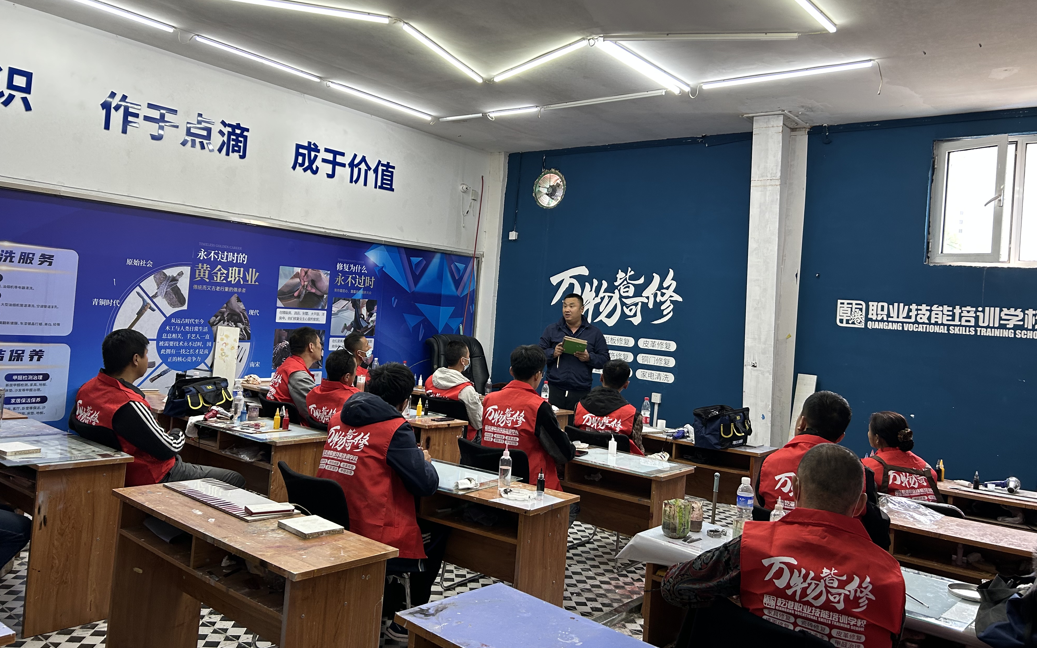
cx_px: 512
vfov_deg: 44.4
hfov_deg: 66.5
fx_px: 791
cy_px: 284
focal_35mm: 28
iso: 100
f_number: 1.5
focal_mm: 5.7
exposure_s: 1/100
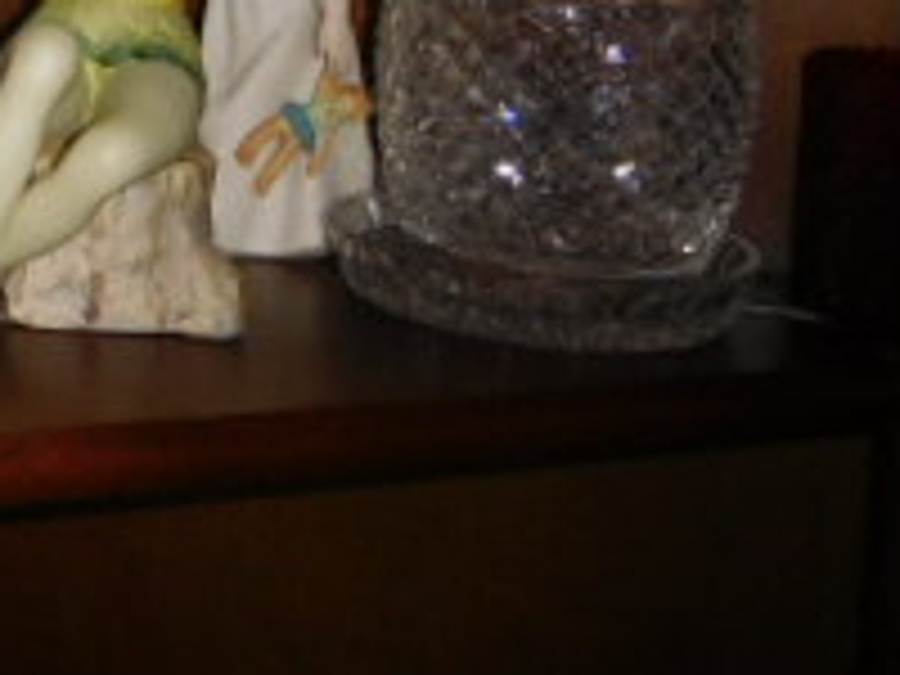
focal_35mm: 80
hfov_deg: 20.6
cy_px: -108
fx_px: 2080
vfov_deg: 17.7
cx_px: -482
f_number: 3.4
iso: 200
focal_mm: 4.5
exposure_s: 1/30
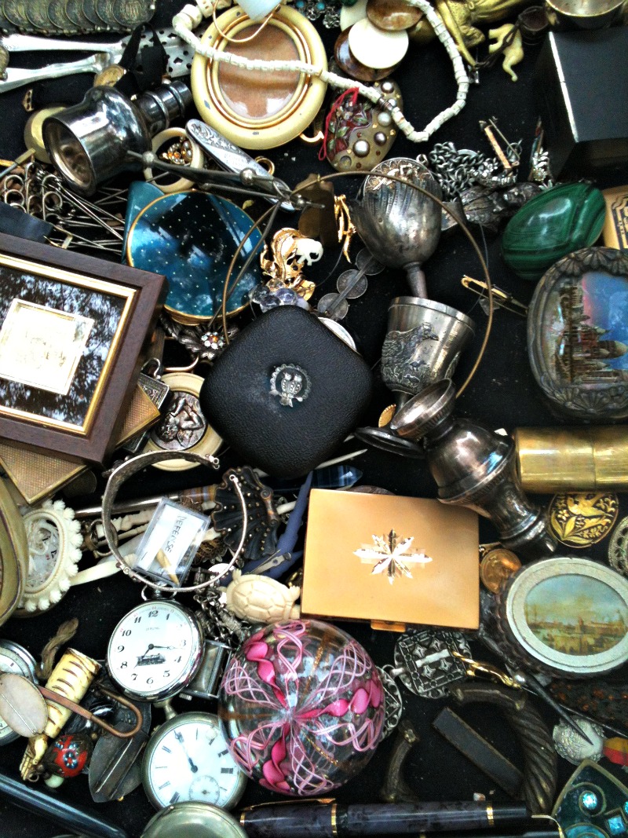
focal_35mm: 35
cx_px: 314
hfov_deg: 40.7
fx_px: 847
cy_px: 419
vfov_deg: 52.6
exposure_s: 1/60
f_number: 2.8
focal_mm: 3.85
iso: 100
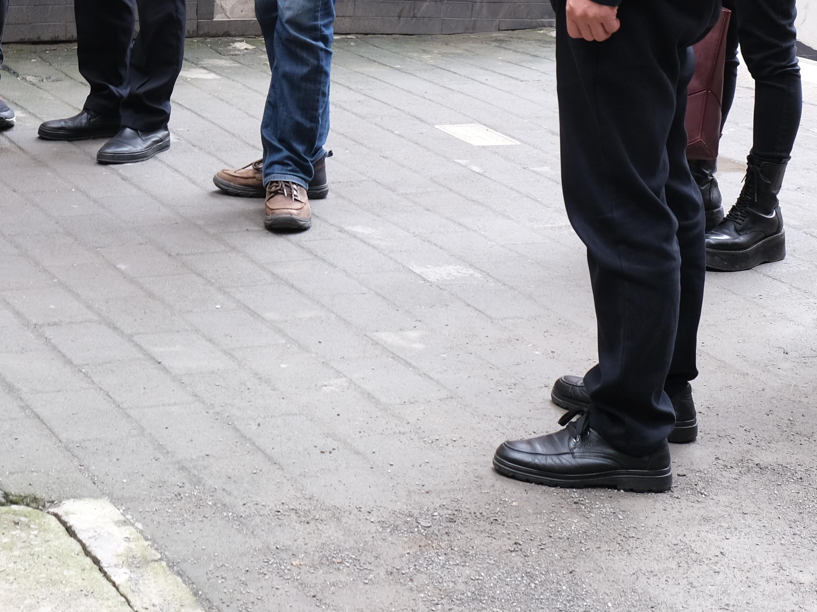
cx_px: 137
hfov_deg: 22.1
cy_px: -60
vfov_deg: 16.5
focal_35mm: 87
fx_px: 2053
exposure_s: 1/20
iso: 200
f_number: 5.6
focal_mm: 22.3
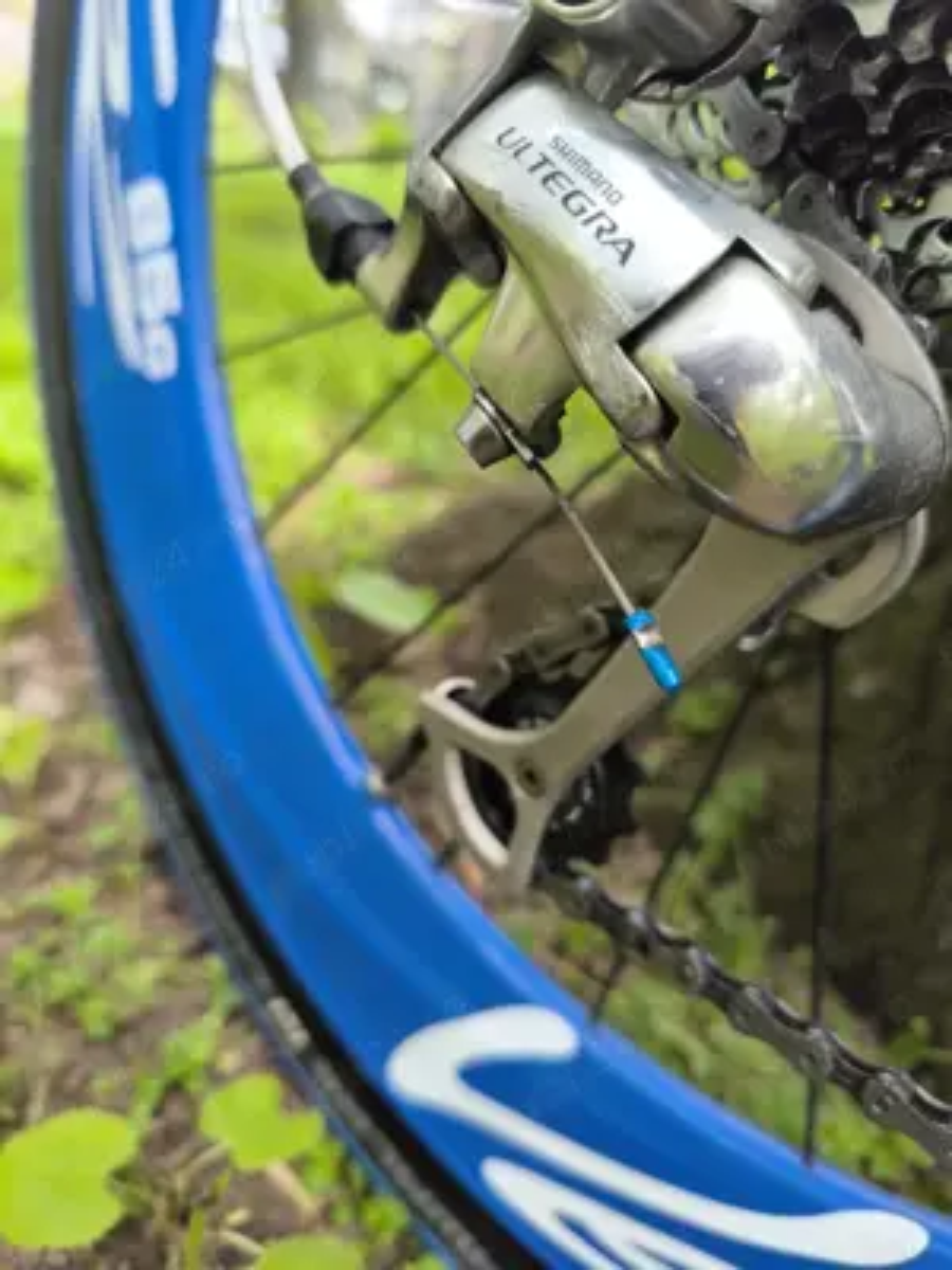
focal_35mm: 23
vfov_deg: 73.9
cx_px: 476
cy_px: 635
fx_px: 843
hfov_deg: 58.9
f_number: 1.65
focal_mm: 6.14
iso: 80
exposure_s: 1/100
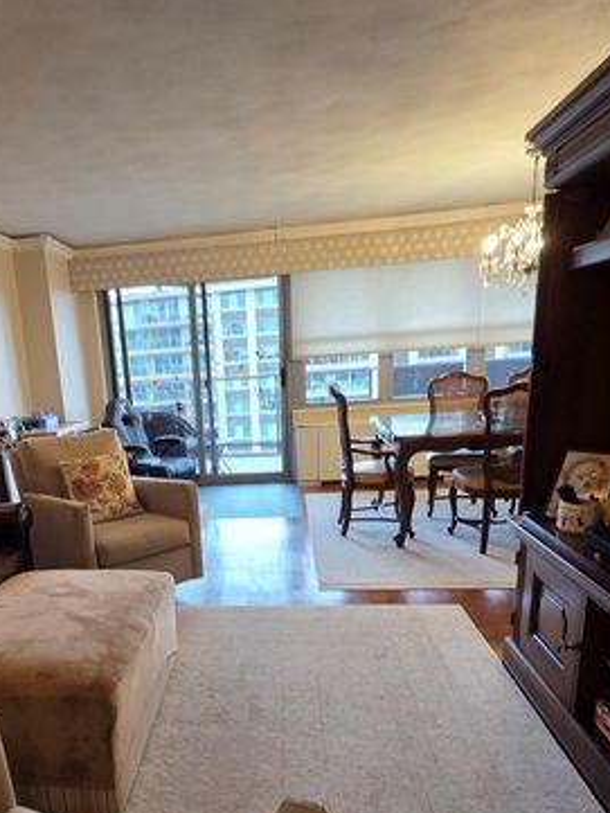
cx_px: 187
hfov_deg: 55.2
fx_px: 564
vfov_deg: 69.2
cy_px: 553
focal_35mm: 24
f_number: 2.2
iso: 250
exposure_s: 1/60
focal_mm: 2.2
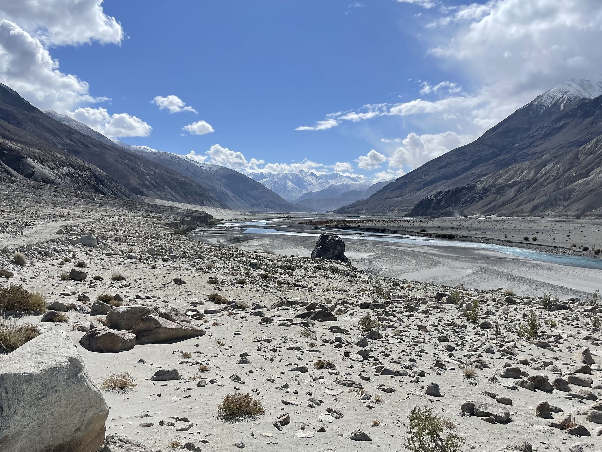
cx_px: 329
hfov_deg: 59.9
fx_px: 522
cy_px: 253
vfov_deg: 46.7
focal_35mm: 30
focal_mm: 4.2
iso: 32
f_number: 1.6
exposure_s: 1/10753
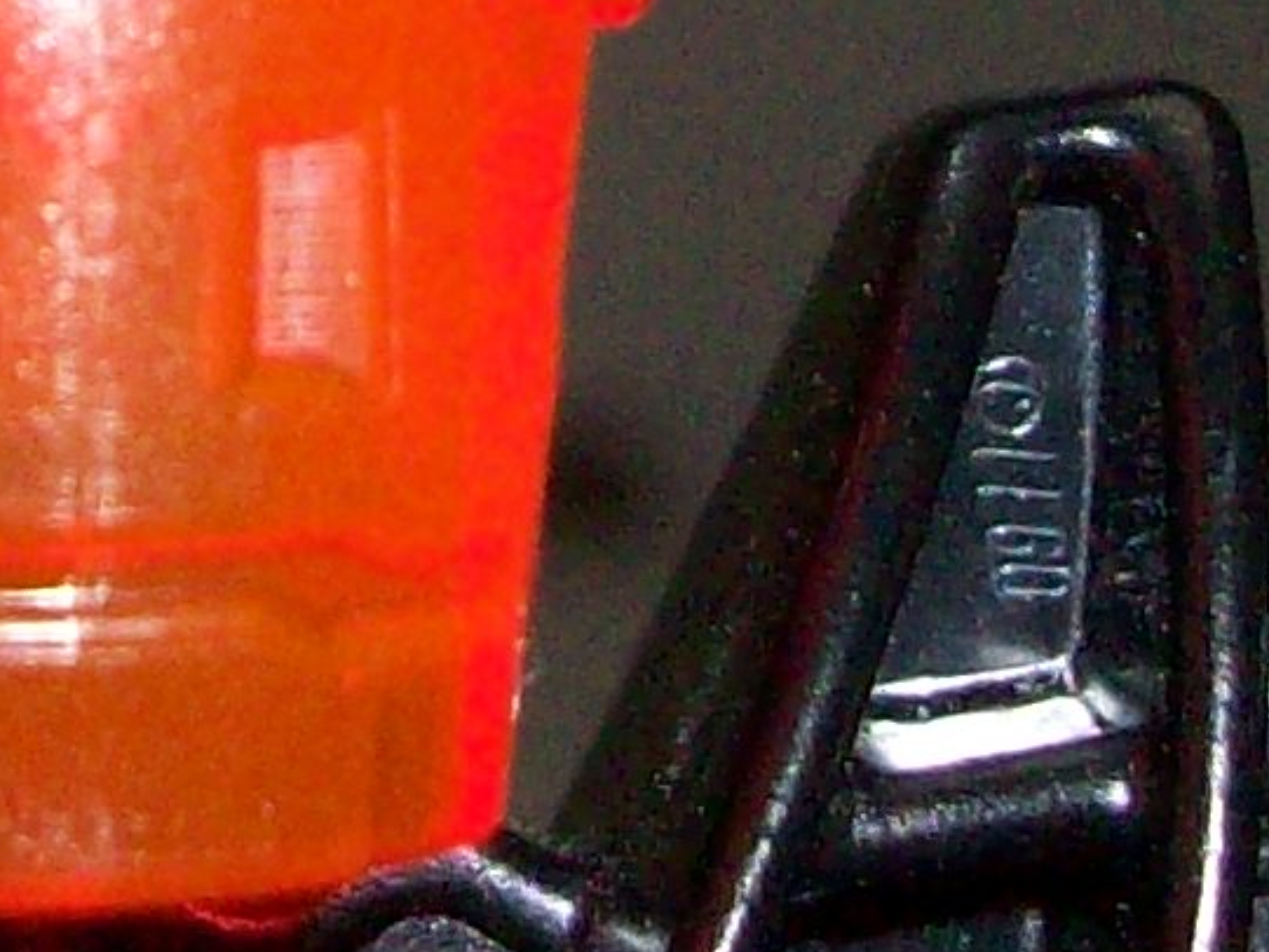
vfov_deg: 6.9
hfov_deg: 9.5
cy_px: -1130
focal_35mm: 206
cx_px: -19
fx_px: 7554
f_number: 2.8
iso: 160
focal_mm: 5.7
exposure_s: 1/60
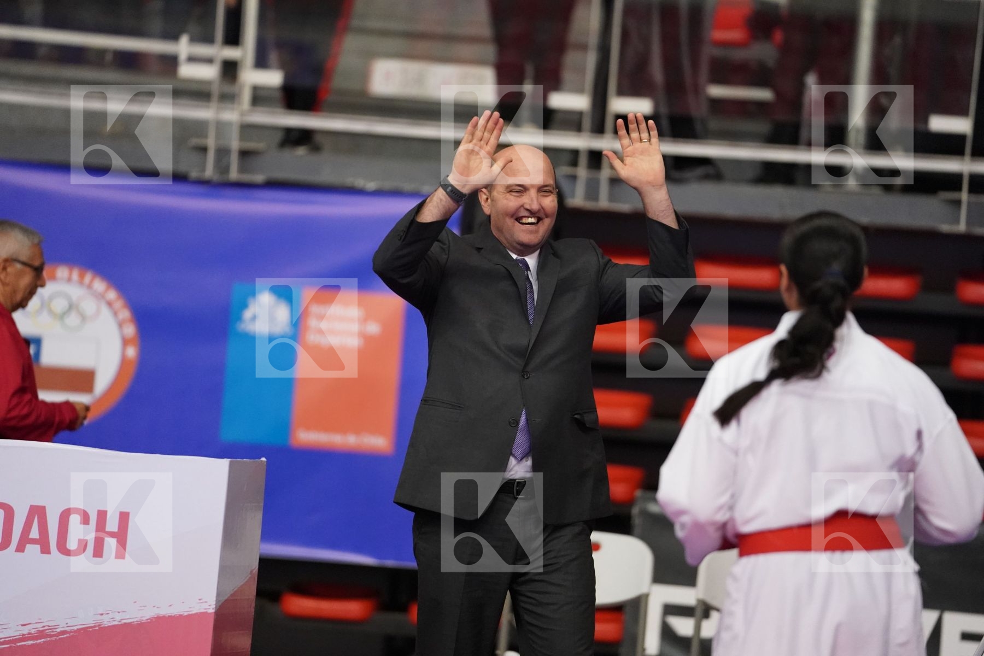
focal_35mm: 200
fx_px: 5466
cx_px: 492
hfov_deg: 10.3
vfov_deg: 6.9
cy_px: 328
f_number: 2.8
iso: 6400
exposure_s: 1/1000
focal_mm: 200
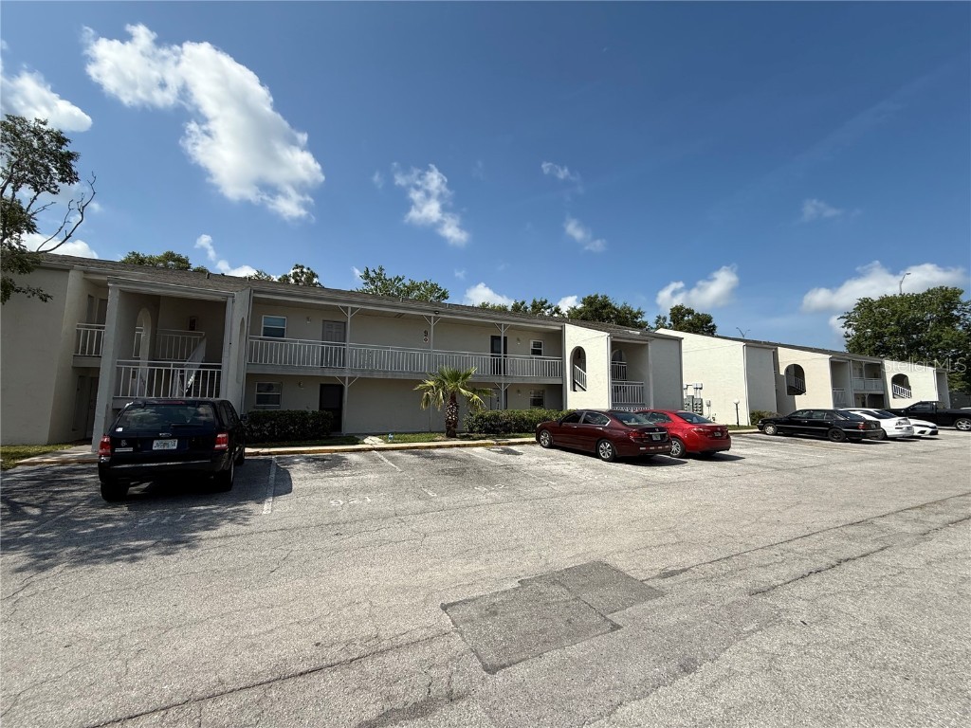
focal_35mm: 14
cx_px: 486
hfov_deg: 102.1
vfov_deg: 85.7
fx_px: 393
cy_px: 364
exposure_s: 1/2410
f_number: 2.2
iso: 50
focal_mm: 2.22
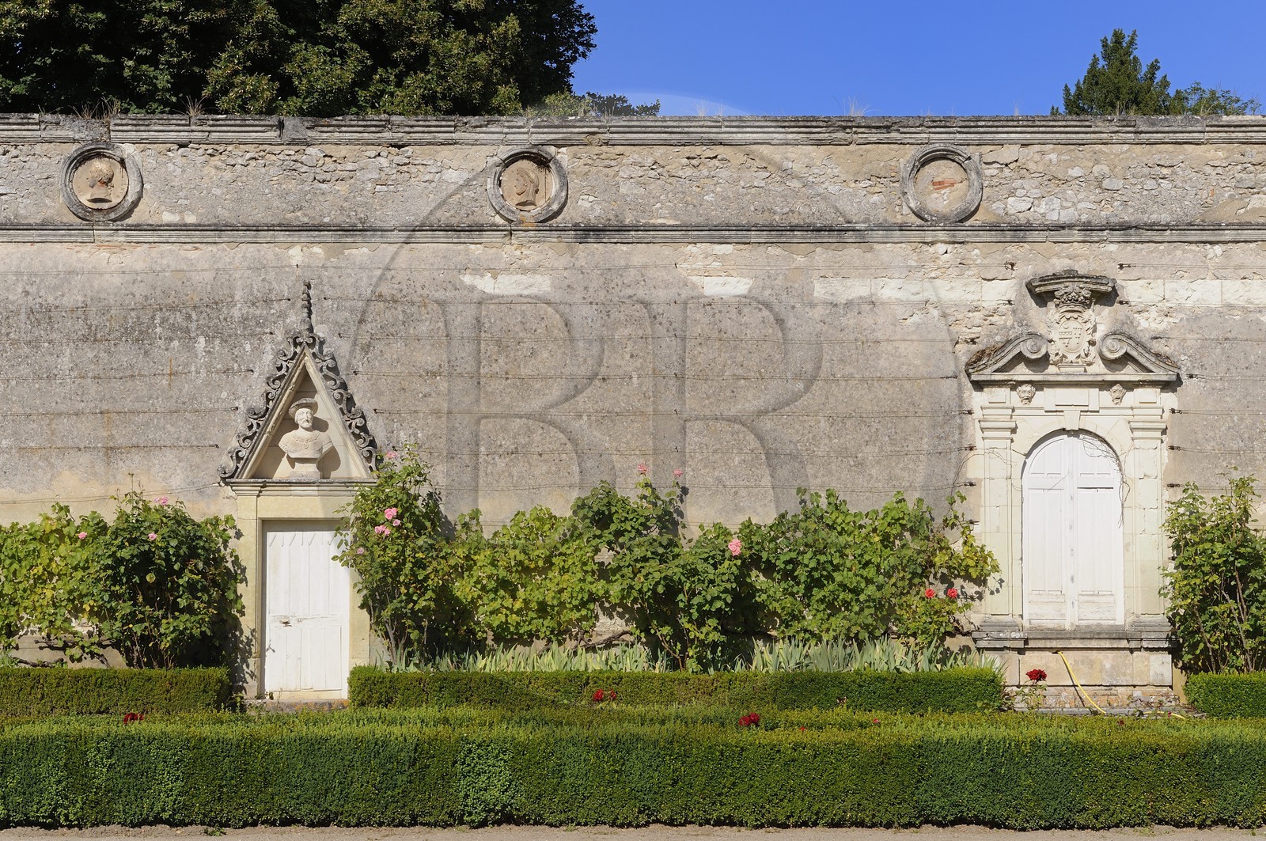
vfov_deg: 19.4
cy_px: 420
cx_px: 633
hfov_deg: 28.9
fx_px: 2459
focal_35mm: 70
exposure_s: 1/160
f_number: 16
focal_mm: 70
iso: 200
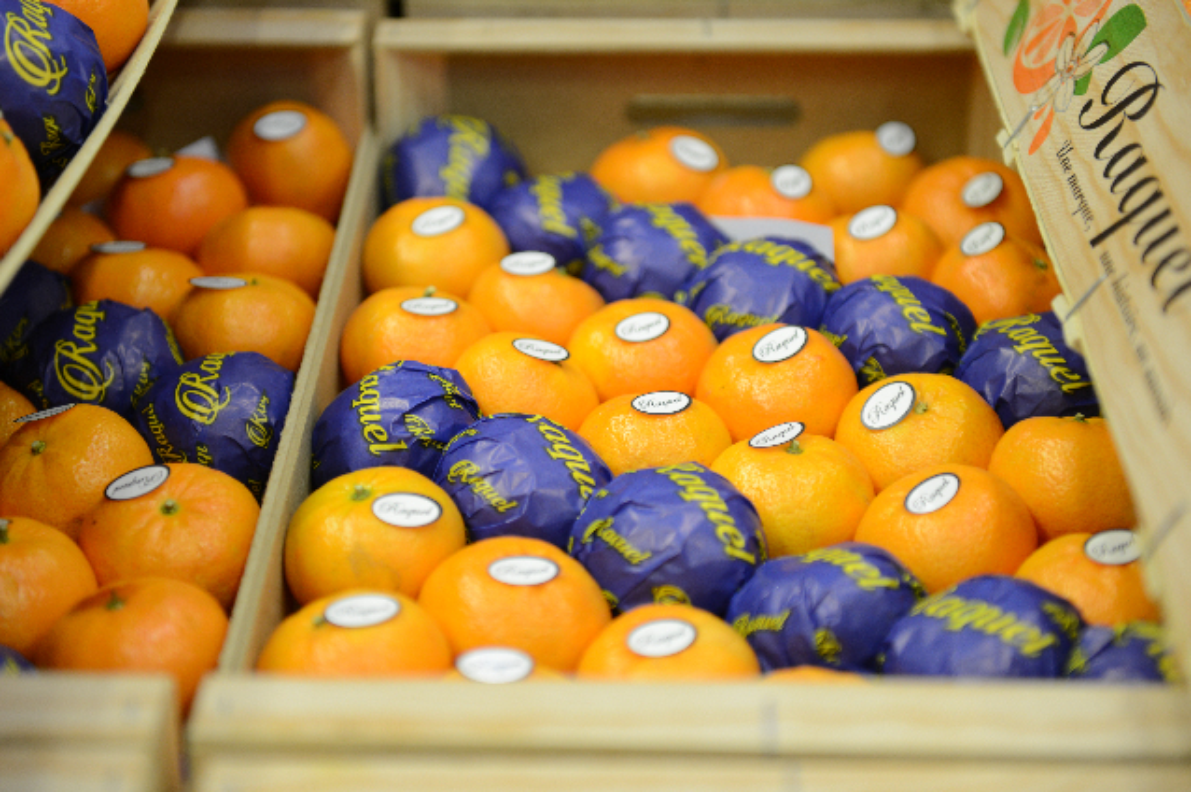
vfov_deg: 19.4
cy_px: 396
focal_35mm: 70
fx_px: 2313
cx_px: 596
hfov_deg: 28.9
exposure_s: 1/80
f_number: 2.8
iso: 800
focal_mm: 70
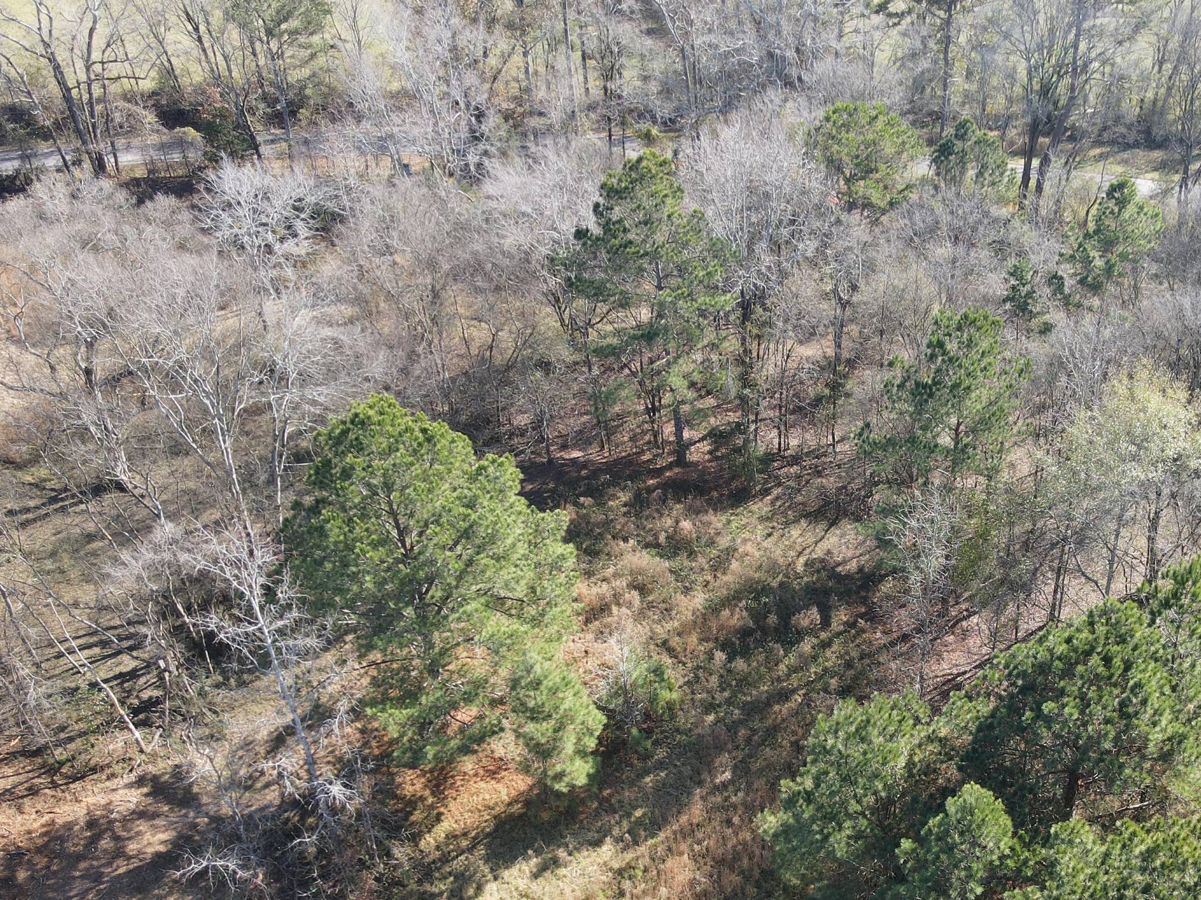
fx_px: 1214
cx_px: 788
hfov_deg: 51.8
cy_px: 652
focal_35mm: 35
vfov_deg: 39.8
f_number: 2.8
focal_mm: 4.5
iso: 100
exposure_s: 1/100
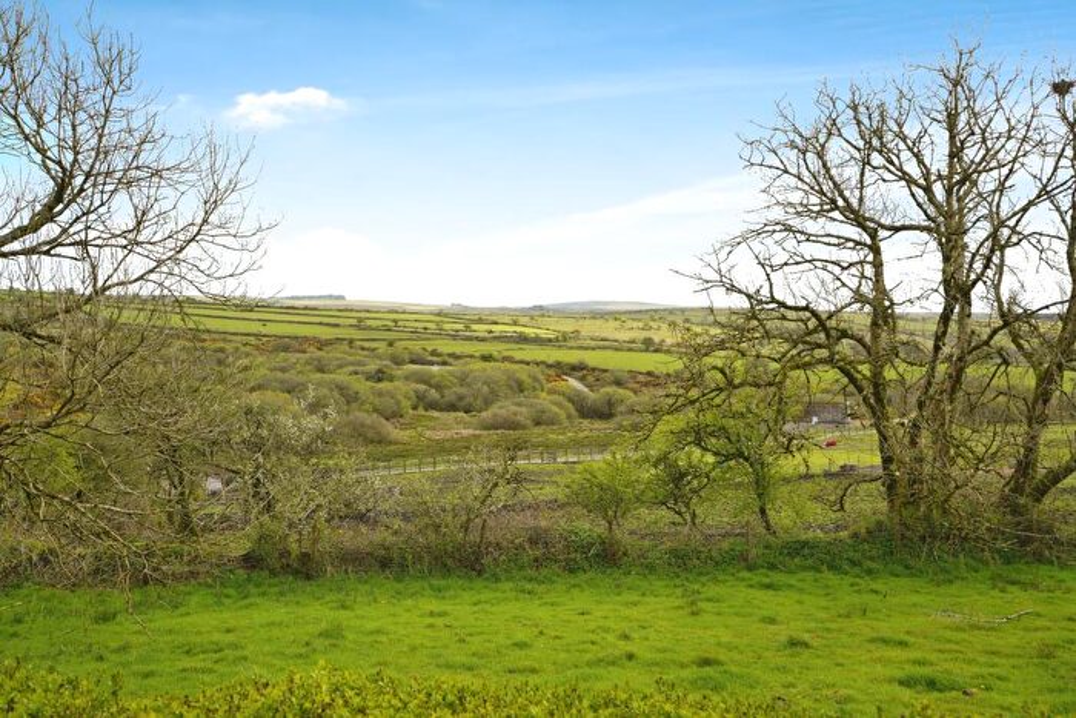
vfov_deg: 37.9
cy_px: 359
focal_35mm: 35
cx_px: 538
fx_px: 1046
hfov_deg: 54.4
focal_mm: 35
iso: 800
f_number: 9
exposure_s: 1/1000
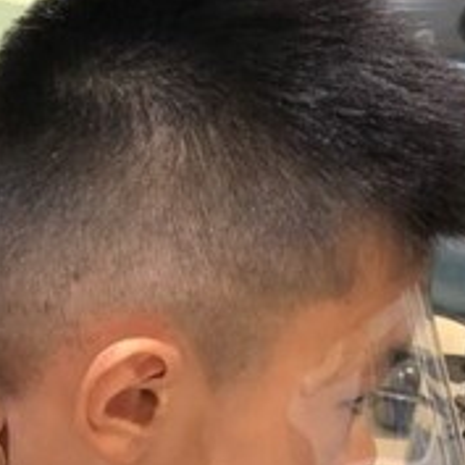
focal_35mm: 119
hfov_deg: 13.0
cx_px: -412
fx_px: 1809
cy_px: 351
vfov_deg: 14.6
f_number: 1.8
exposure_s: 1/30
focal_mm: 3.99
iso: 40
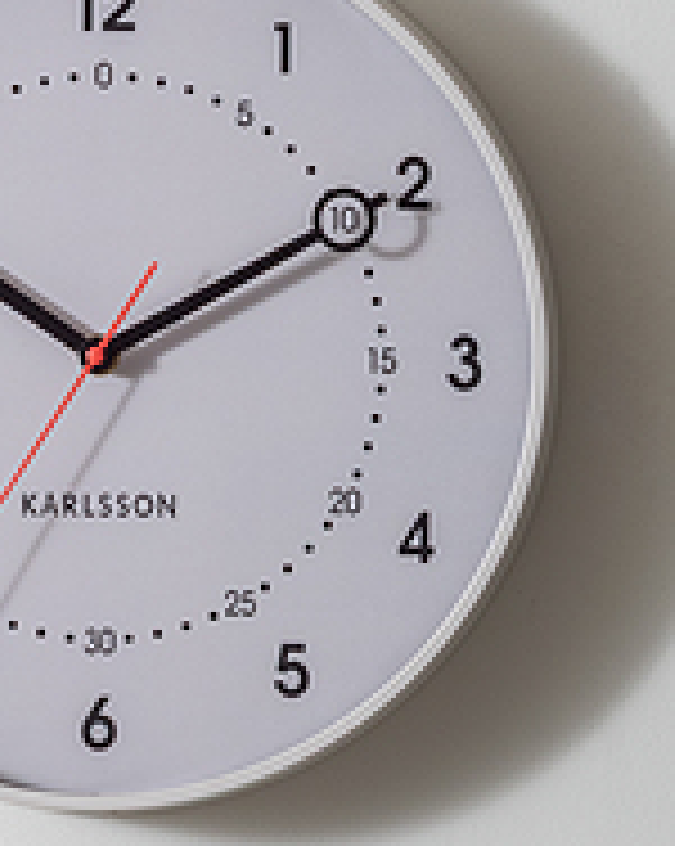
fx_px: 10830
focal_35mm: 433
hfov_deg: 3.6
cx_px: 914
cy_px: -128
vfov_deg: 4.5
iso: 200
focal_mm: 100
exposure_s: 1/125
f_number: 13
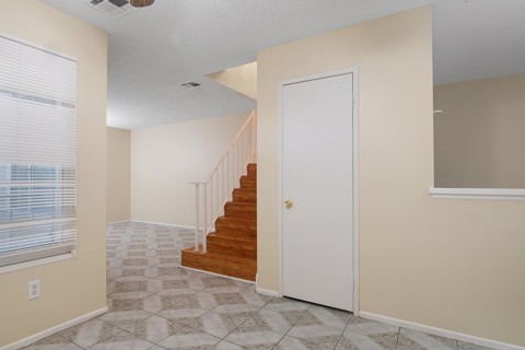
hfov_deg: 82.2
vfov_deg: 61.9
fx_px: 292
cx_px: 194
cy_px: 167
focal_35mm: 20
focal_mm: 10
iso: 400
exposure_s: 1/2
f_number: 6.4
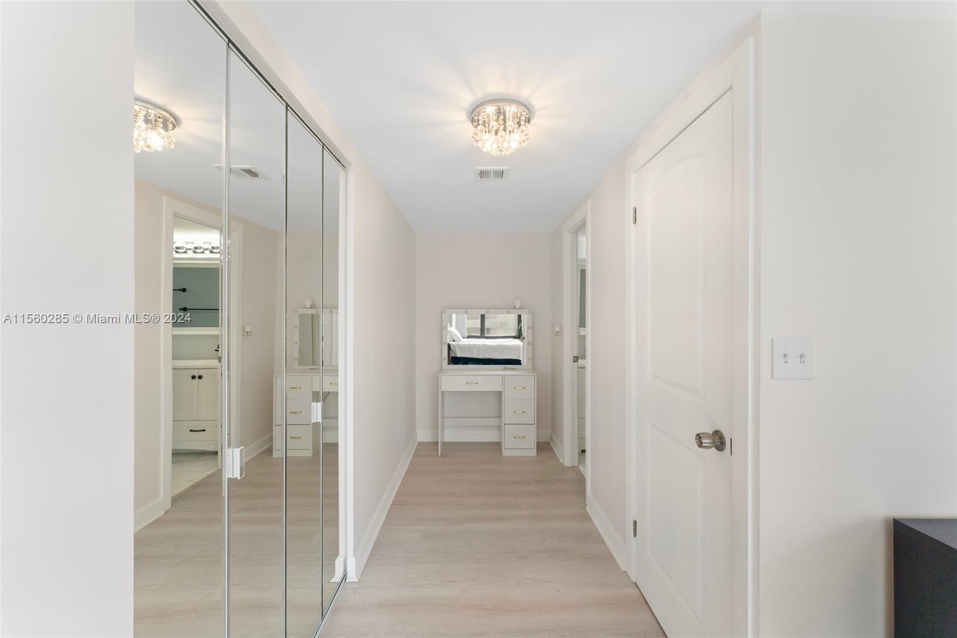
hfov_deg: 104.3
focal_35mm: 14
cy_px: 319
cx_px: 478
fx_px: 372
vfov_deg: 81.2
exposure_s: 1/10
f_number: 8
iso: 200
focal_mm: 14
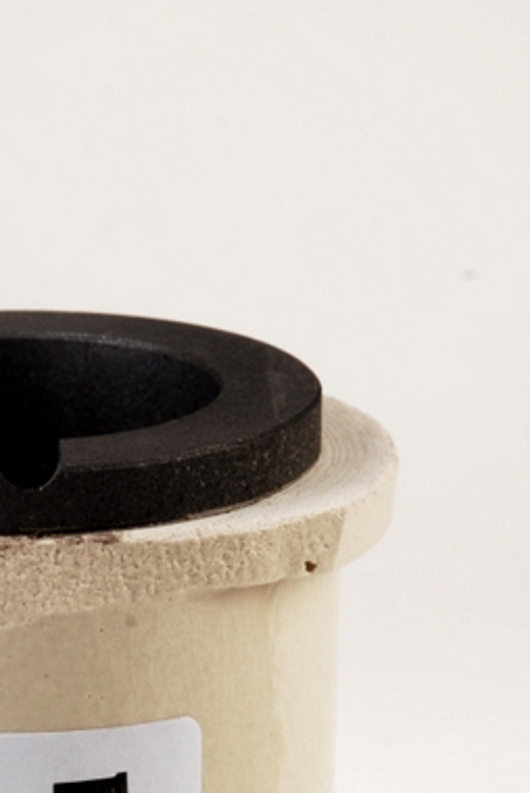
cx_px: 23
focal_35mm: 237
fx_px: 5225
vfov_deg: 8.6
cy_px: 762
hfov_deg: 5.8
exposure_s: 1/60
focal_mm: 75
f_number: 14
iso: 100
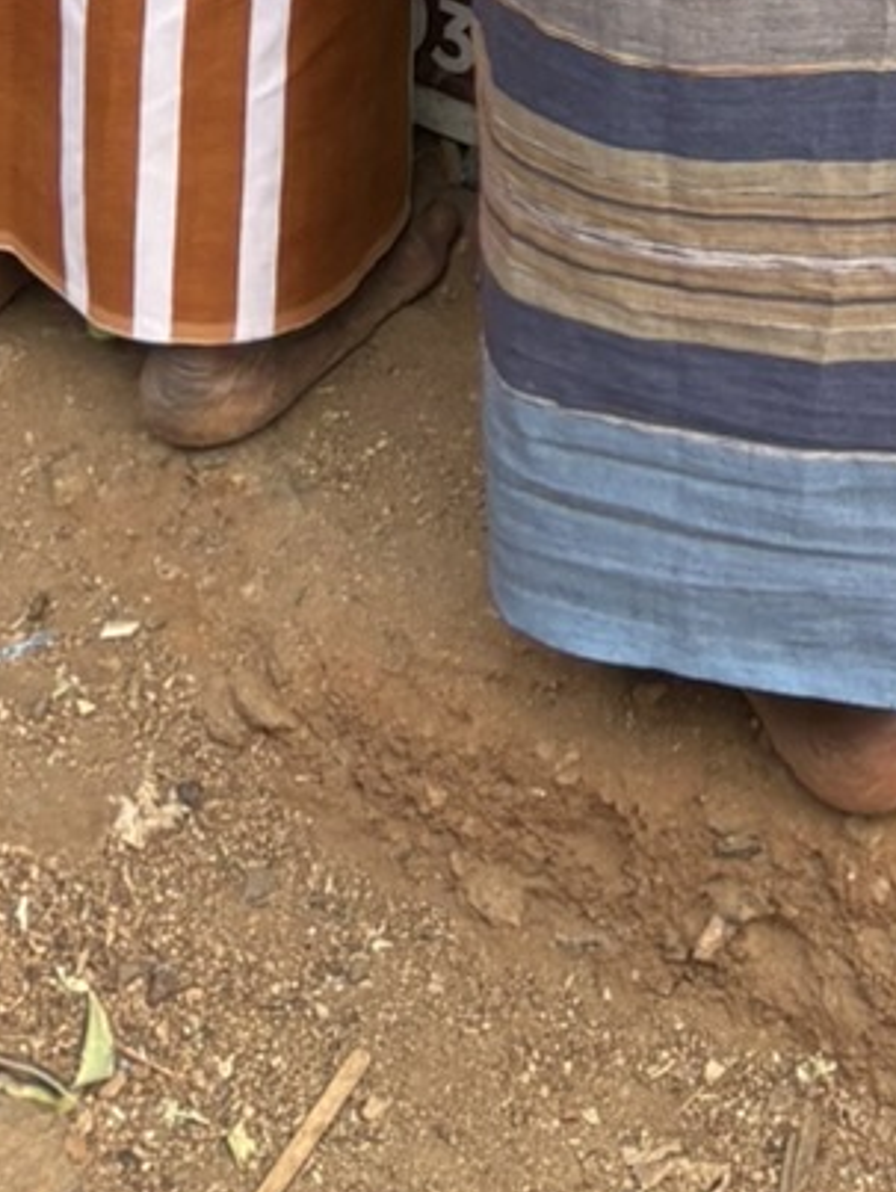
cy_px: -1745
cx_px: 1600
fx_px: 4548
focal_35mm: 132
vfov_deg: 11.9
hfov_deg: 10.6
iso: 64
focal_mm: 5.96
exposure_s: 1/122
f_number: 1.6
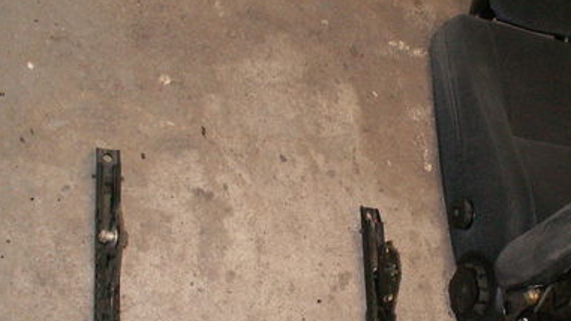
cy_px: 270
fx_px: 969
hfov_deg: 32.2
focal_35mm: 64
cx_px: 438
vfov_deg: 18.6
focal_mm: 5.86
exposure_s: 1/40
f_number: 2.8
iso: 160
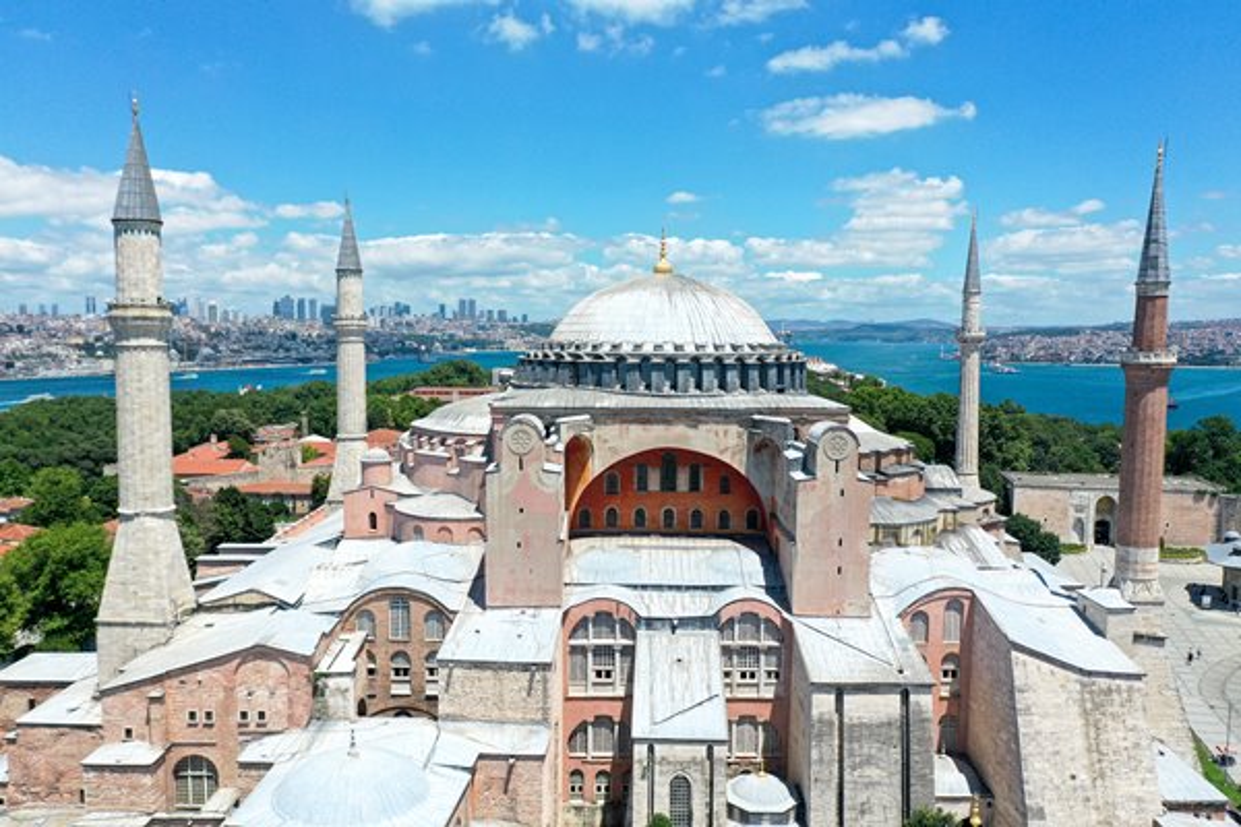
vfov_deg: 46.4
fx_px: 965
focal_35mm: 28
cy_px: 414
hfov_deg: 65.5
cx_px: 620
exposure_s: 1/2500
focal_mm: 10.26
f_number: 3.5
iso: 200
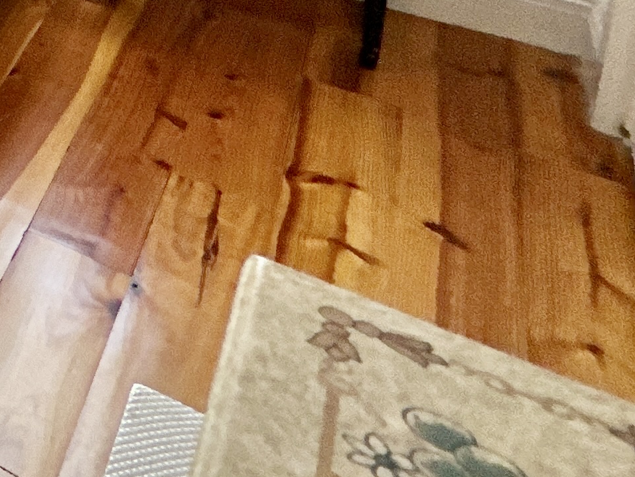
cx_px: -702
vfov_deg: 18.6
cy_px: -409
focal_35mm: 59
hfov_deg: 18.0
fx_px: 1082
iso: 64
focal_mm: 2.22
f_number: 2.2
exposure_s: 1/60
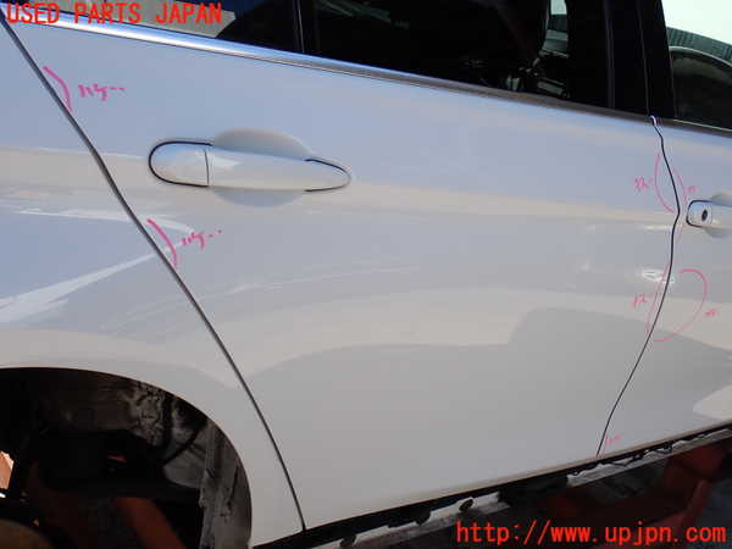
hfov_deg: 45.8
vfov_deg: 35.1
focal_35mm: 41
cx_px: 366
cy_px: 274
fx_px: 867
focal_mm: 7.31
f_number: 4
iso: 100
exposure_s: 1/320
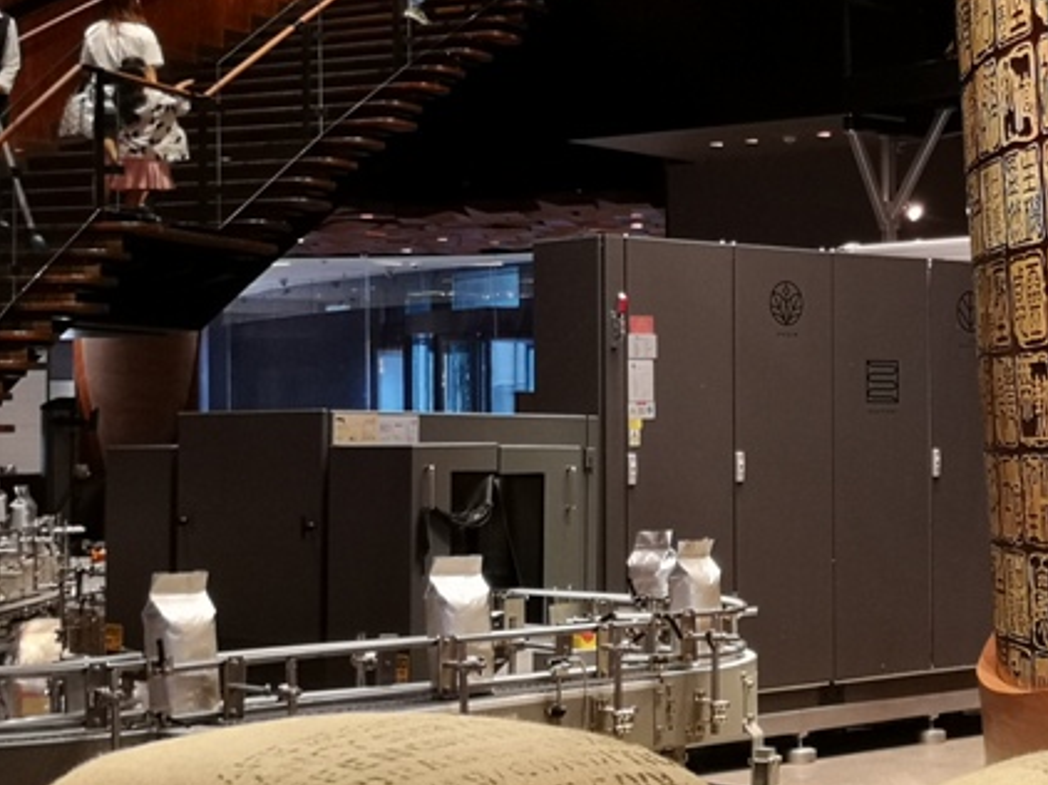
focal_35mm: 74
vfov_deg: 19.9
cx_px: 978
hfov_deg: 25.4
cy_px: 390
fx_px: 2239
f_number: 1.8
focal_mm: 3.95
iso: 160
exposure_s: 1/33.3
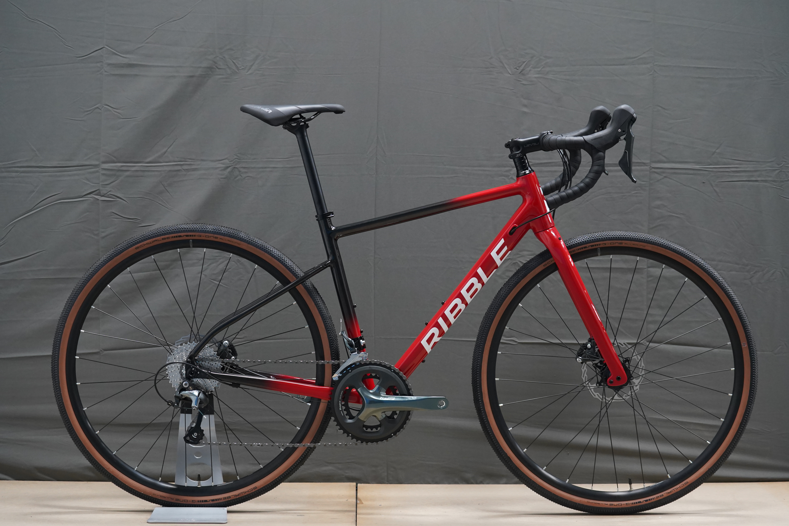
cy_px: 263
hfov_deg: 28.8
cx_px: 394
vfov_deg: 19.5
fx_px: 1534
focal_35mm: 70
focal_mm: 70
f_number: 5
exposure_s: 1/160
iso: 2500
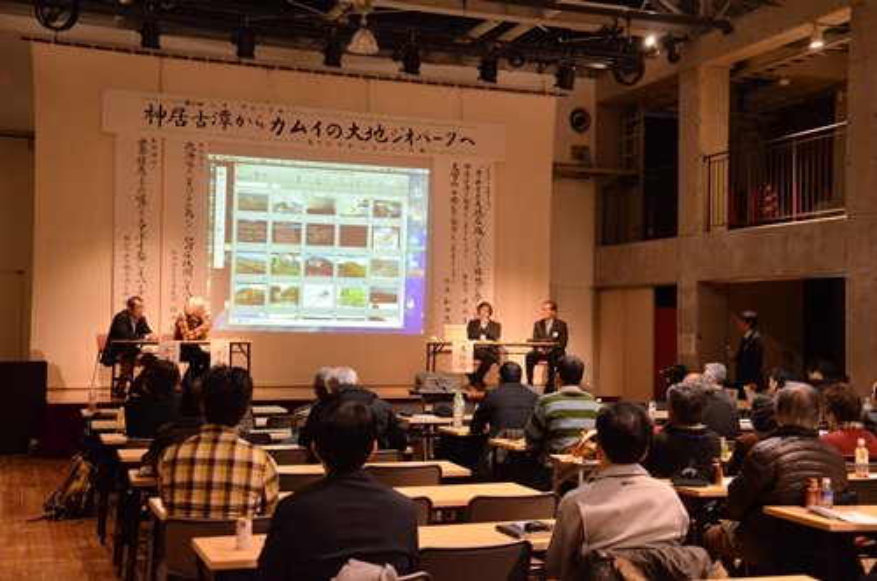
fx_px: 1167
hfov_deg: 41.2
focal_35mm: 48
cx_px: 438
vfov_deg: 27.9
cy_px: 290
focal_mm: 32
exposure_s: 1/50
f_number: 5
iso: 4000
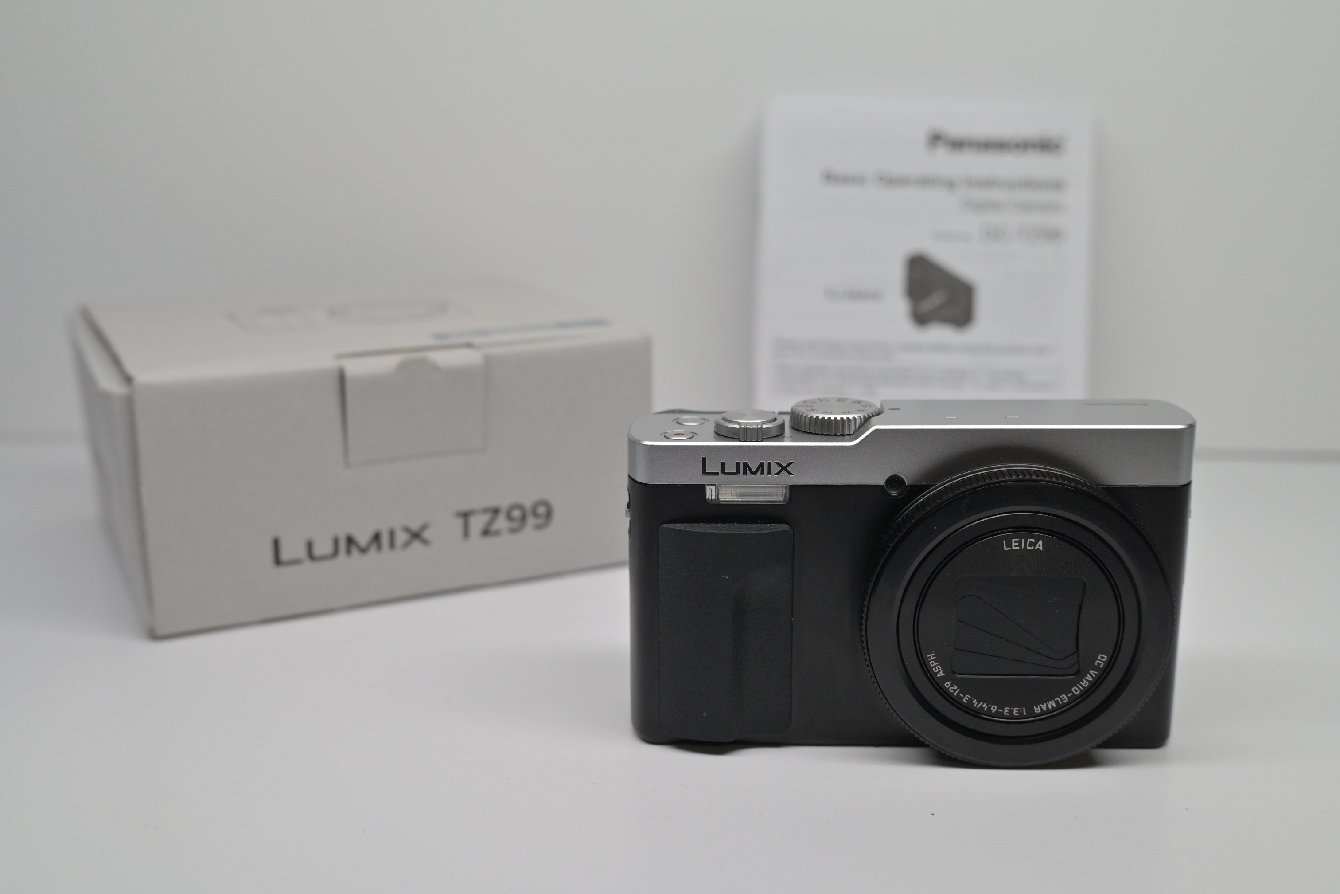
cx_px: 670
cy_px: 447
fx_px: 1489
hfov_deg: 48.5
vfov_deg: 33.4
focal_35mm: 40
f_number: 5.6
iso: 1000
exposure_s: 1/640
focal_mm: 40
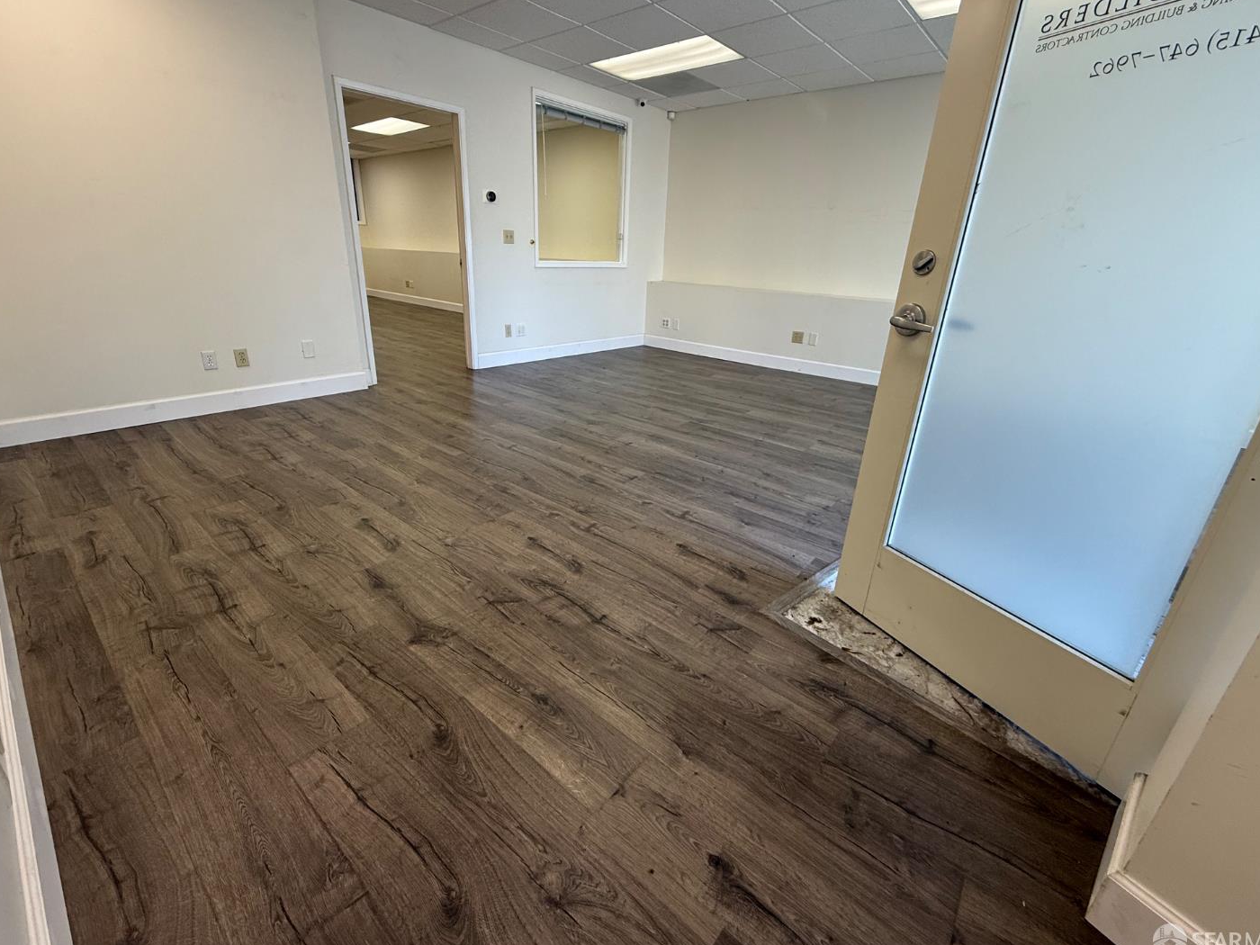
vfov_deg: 81.7
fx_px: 546
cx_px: 620
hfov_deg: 98.2
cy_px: 455
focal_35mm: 15
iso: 125
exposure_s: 1/120
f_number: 2.2
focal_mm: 2.22
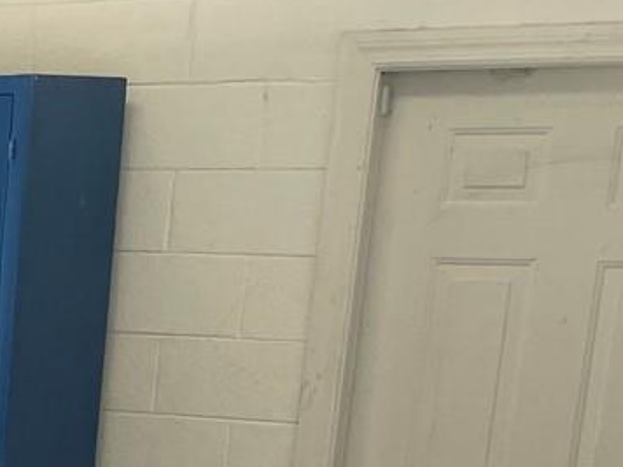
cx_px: -595
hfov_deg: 14.3
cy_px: 803
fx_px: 2106
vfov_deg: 11.8
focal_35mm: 117
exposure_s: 1/120
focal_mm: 4.2
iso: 50
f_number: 1.6
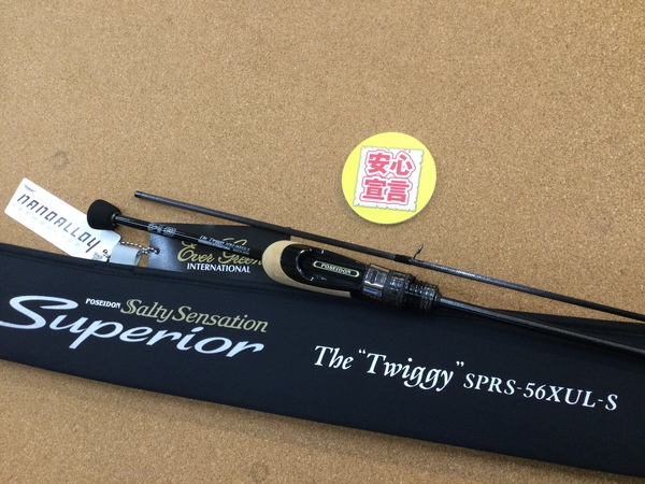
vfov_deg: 45.4
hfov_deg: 58.4
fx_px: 578
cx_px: 322
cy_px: 242
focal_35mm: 31
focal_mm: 3.3
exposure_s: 1/30
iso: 40
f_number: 2.4
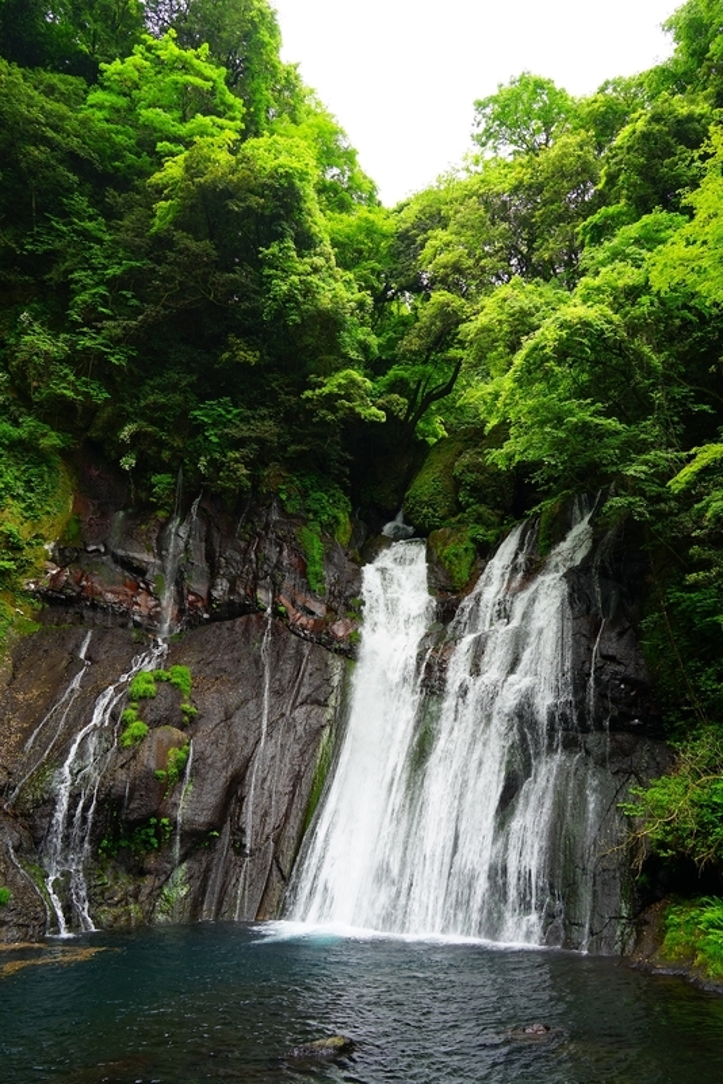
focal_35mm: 24
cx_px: 362
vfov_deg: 73.7
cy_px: 542
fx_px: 722
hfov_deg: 53.2
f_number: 4
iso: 100
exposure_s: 1/60
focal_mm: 24
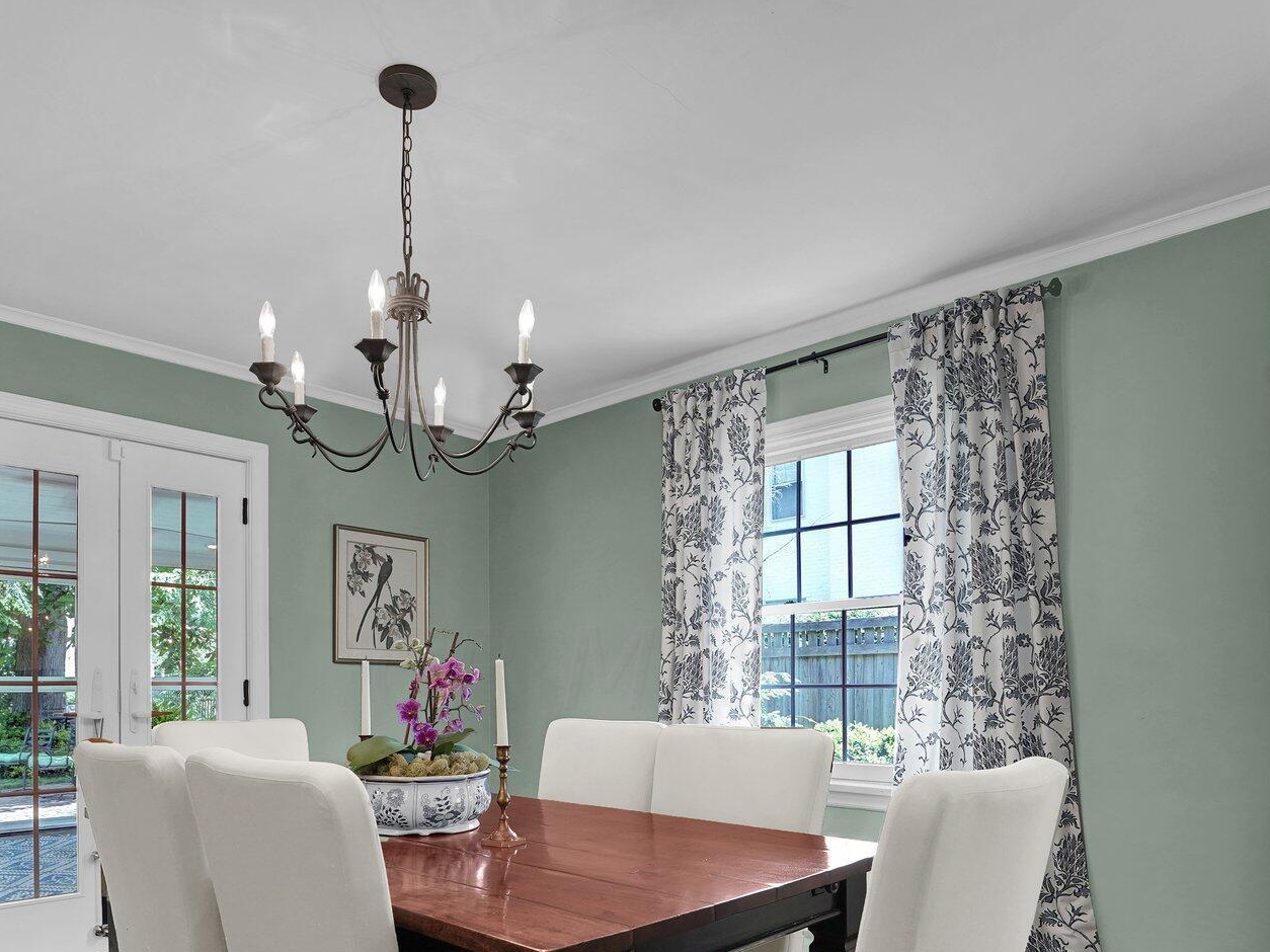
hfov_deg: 76.2
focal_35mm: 22
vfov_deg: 59.0
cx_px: 580
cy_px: 667
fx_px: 807
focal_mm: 14
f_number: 7.1
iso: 640
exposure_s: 1/8
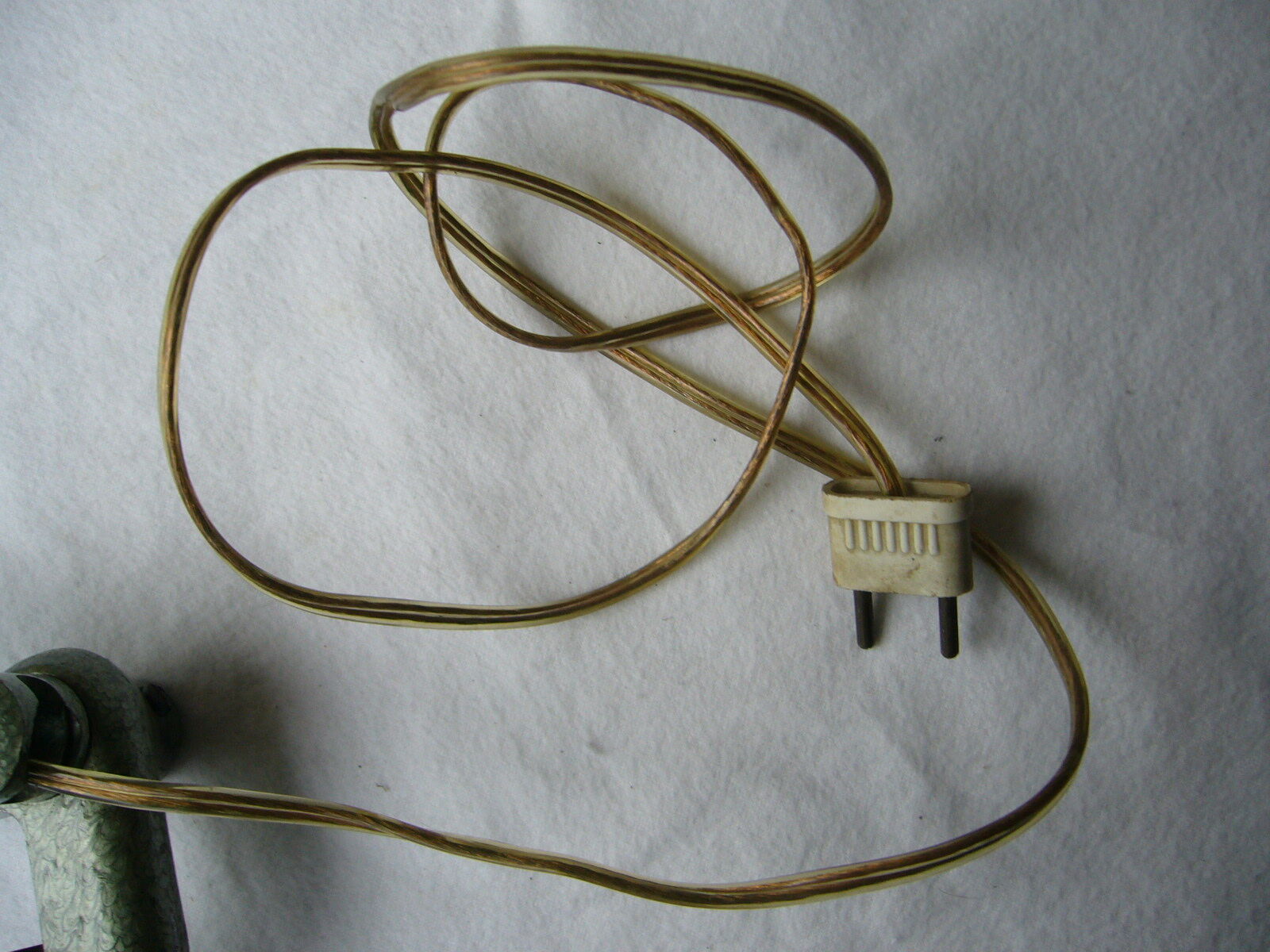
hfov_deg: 52.6
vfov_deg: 40.7
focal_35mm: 35
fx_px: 1284
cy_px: 476
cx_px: 635
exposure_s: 1/30
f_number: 2.8
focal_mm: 5.8
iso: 80
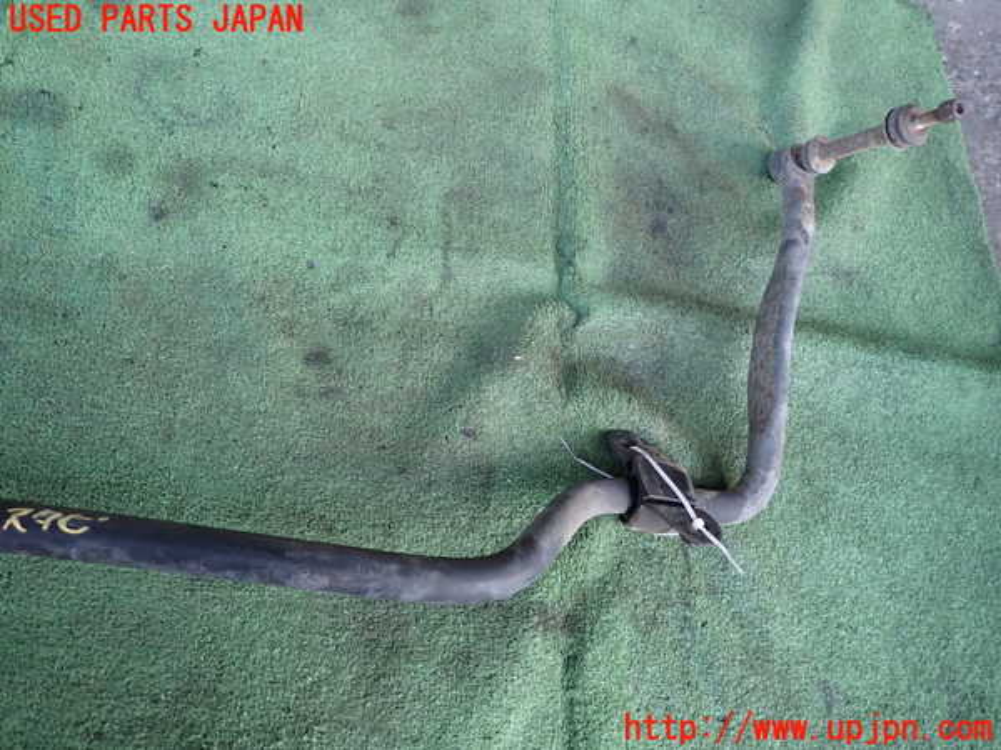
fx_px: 723
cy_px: 375
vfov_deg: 54.9
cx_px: 500
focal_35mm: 25
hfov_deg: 69.4
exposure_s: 1/80
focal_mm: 4.5
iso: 200
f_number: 2
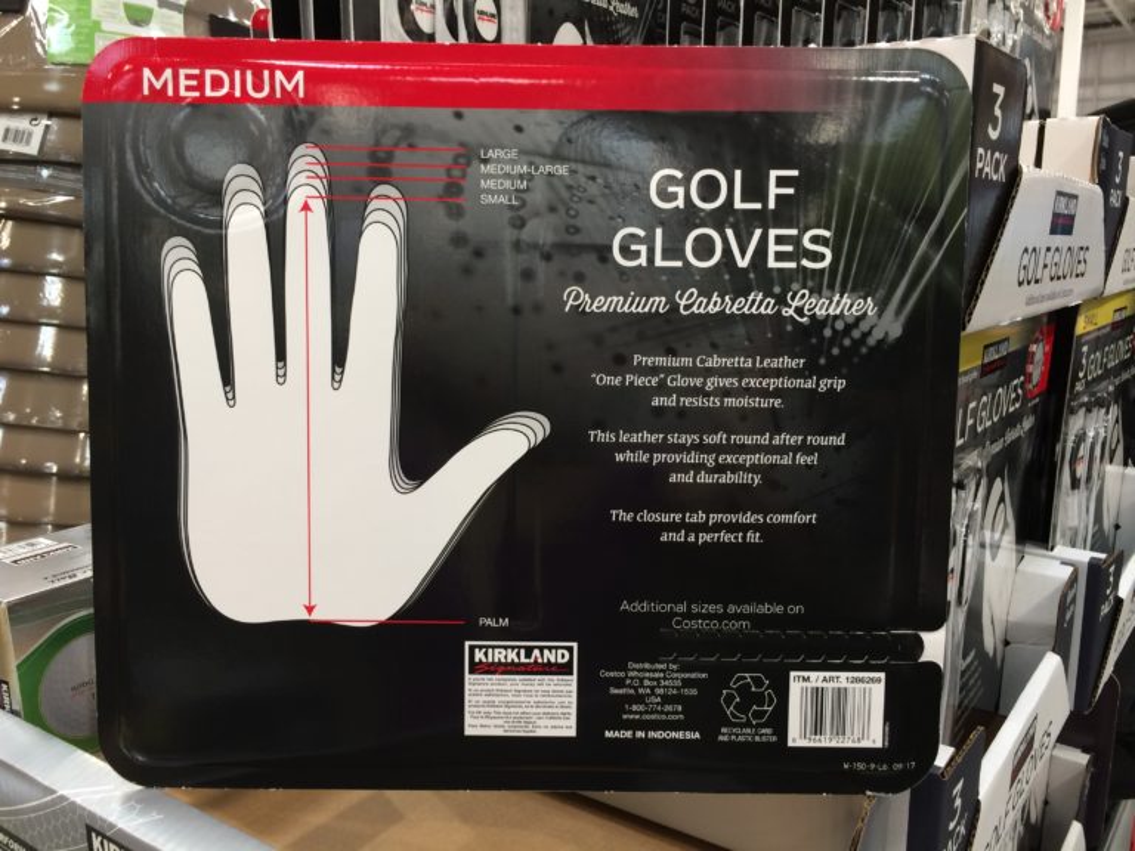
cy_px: 426
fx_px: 951
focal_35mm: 29
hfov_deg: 61.7
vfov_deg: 48.2
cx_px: 568
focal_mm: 4.15
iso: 64
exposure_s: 1/30
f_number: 2.2
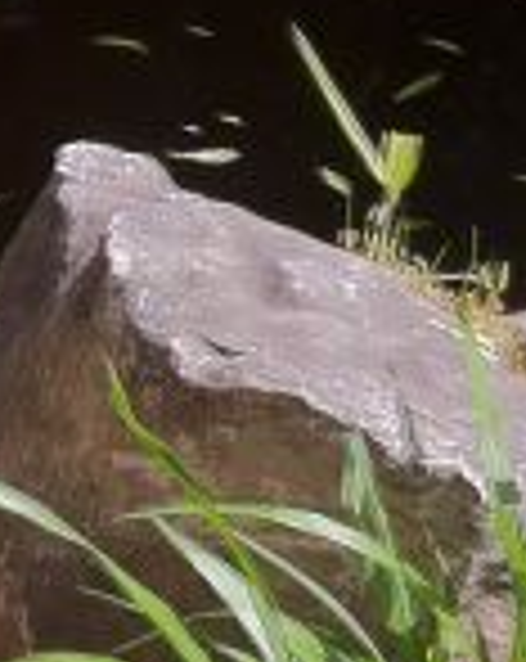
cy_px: 297
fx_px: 3631
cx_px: -560
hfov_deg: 7.9
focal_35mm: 186
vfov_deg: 10.4
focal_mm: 3.85
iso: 80
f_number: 2.8
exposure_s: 1/339
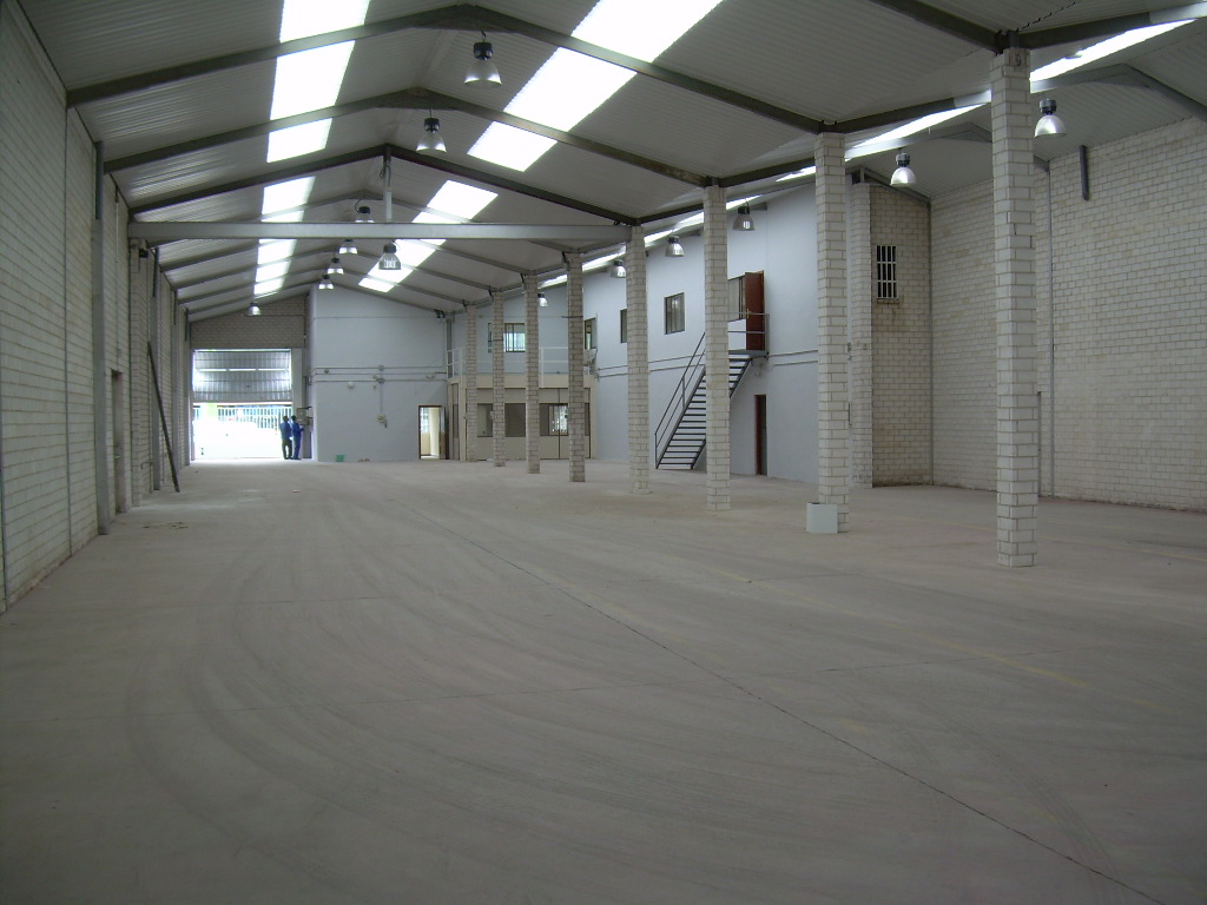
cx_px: 604
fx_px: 1325
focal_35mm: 38
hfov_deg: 49.0
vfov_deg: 37.7
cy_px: 452
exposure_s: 1/35.6
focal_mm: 6.3
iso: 50
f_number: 2.8
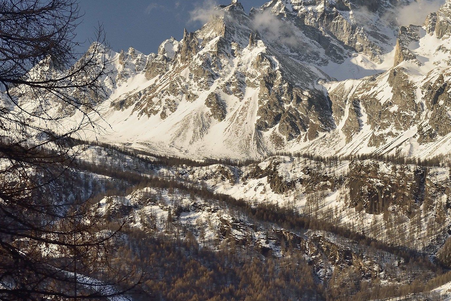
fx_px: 1240
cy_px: 118
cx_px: 382
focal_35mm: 99
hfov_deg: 20.3
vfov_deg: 13.8
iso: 560
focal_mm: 38
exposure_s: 1/1000
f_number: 7.1
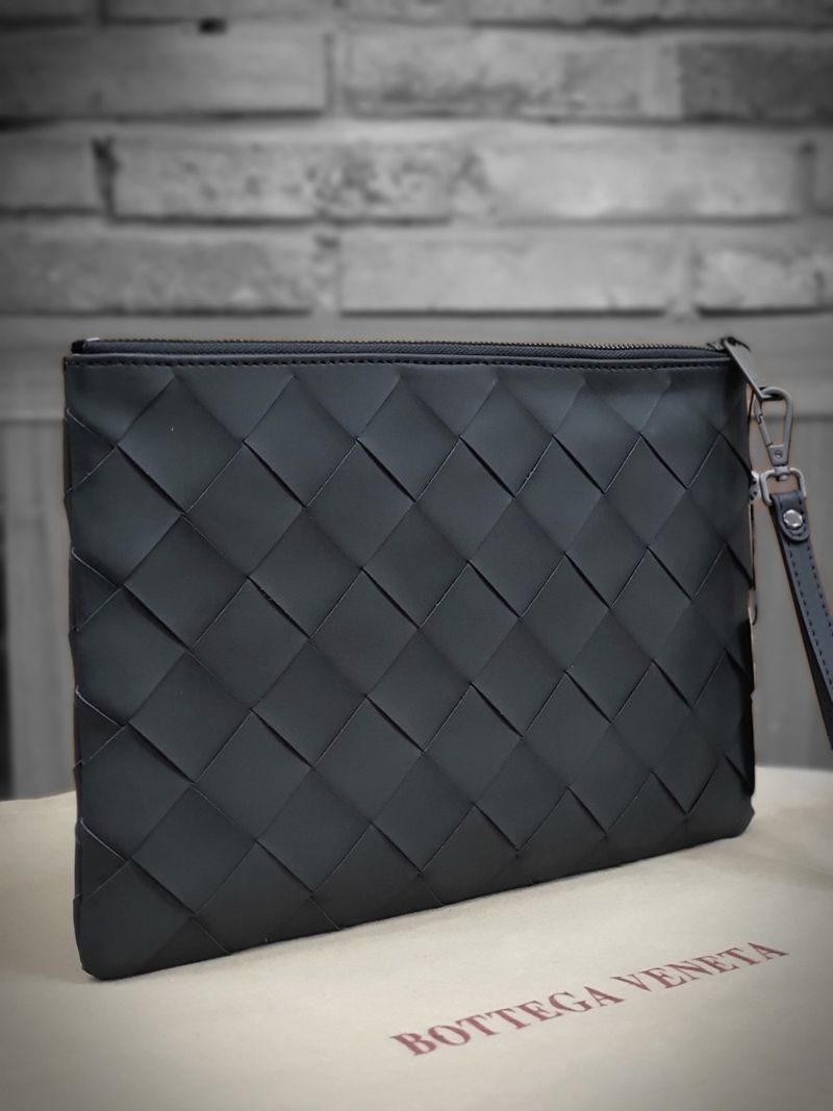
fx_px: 1669
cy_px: 556
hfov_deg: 28.0
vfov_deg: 36.8
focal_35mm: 52
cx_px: 416
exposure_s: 1/60.2
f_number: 2.1
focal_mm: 6
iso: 320
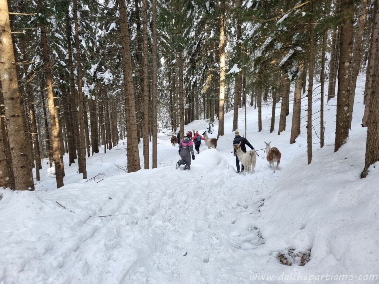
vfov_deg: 53.1
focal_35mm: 26
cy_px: 142
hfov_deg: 67.3
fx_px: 285
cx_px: 190
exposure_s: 1/100
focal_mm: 5.4
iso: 64
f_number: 1.8
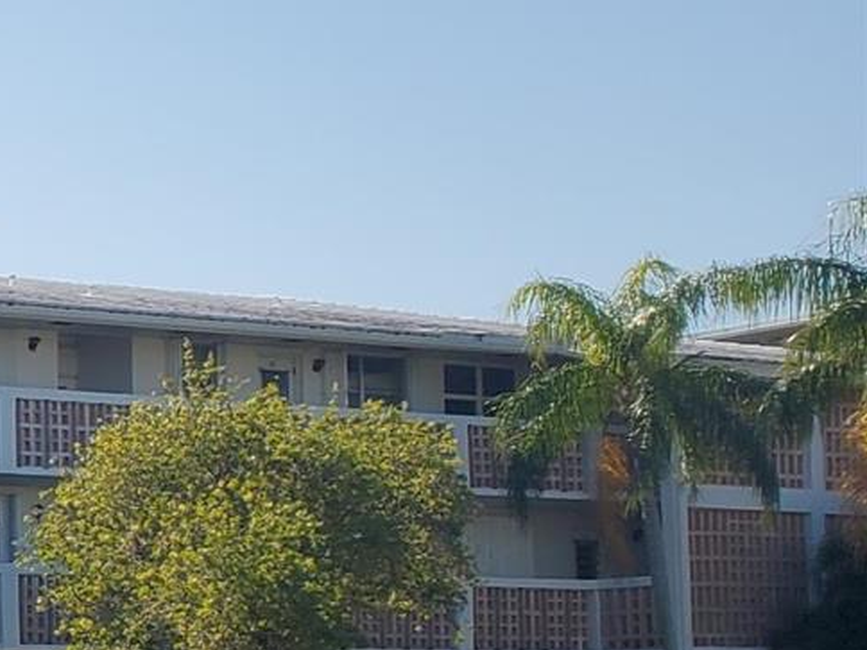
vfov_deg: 13.3
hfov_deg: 14.3
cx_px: -966
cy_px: 630
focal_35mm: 110
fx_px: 2755
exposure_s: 1/1538
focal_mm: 4.3
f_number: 2.4
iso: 50
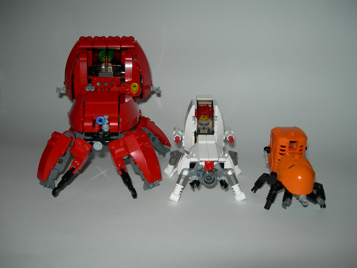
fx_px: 392
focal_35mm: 38
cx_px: 178
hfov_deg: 49.0
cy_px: 134
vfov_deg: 37.7
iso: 50
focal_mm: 7.8
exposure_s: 1/60.1
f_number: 2.8
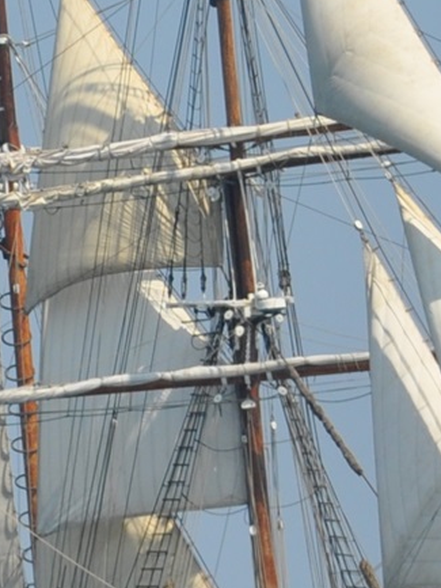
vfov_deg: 4.2
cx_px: -50
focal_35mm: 476
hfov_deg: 3.1
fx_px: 8080
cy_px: 73
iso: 200
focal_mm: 55
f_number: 10
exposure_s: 1/400
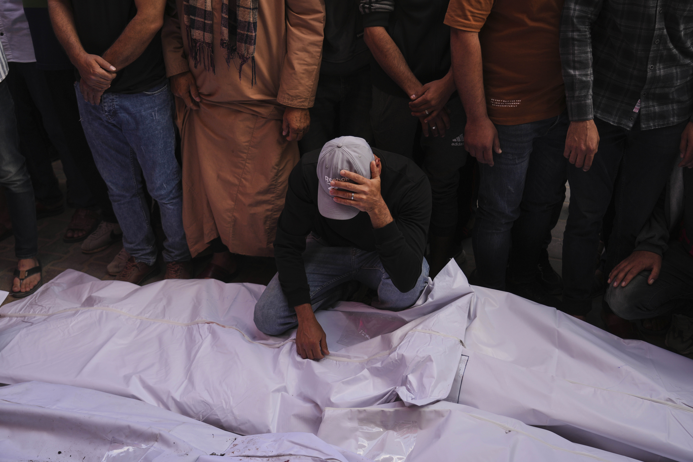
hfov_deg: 51.9
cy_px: 231
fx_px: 712
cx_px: 346
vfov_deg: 35.9
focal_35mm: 37
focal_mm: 37
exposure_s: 1/400
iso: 200
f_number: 4
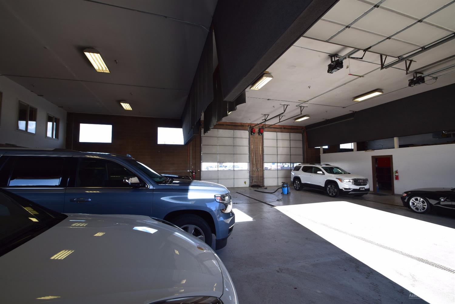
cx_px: 228
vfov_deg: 77.3
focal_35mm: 15
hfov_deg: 100.4
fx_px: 190
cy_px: 152
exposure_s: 1/125
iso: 400
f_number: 9
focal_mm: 10
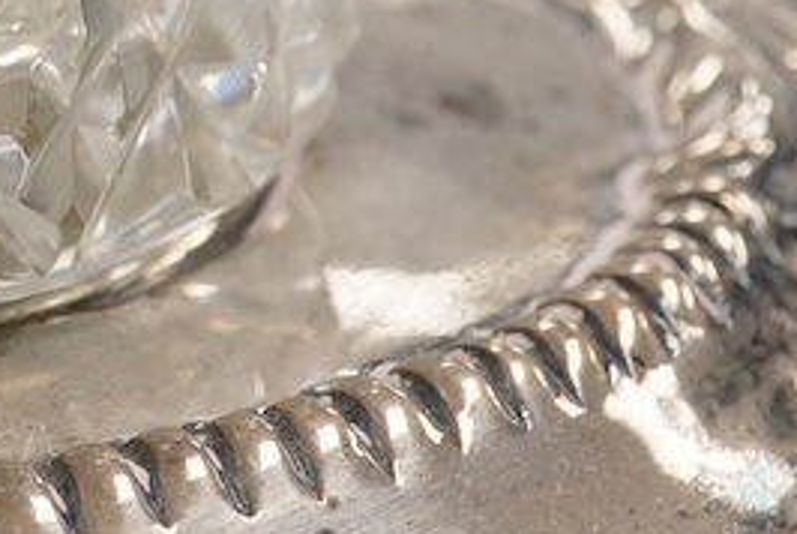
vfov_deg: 7.0
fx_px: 4211
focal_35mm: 190
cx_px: -514
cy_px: -441
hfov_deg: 10.3
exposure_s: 1/100
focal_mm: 30
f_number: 16
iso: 2500
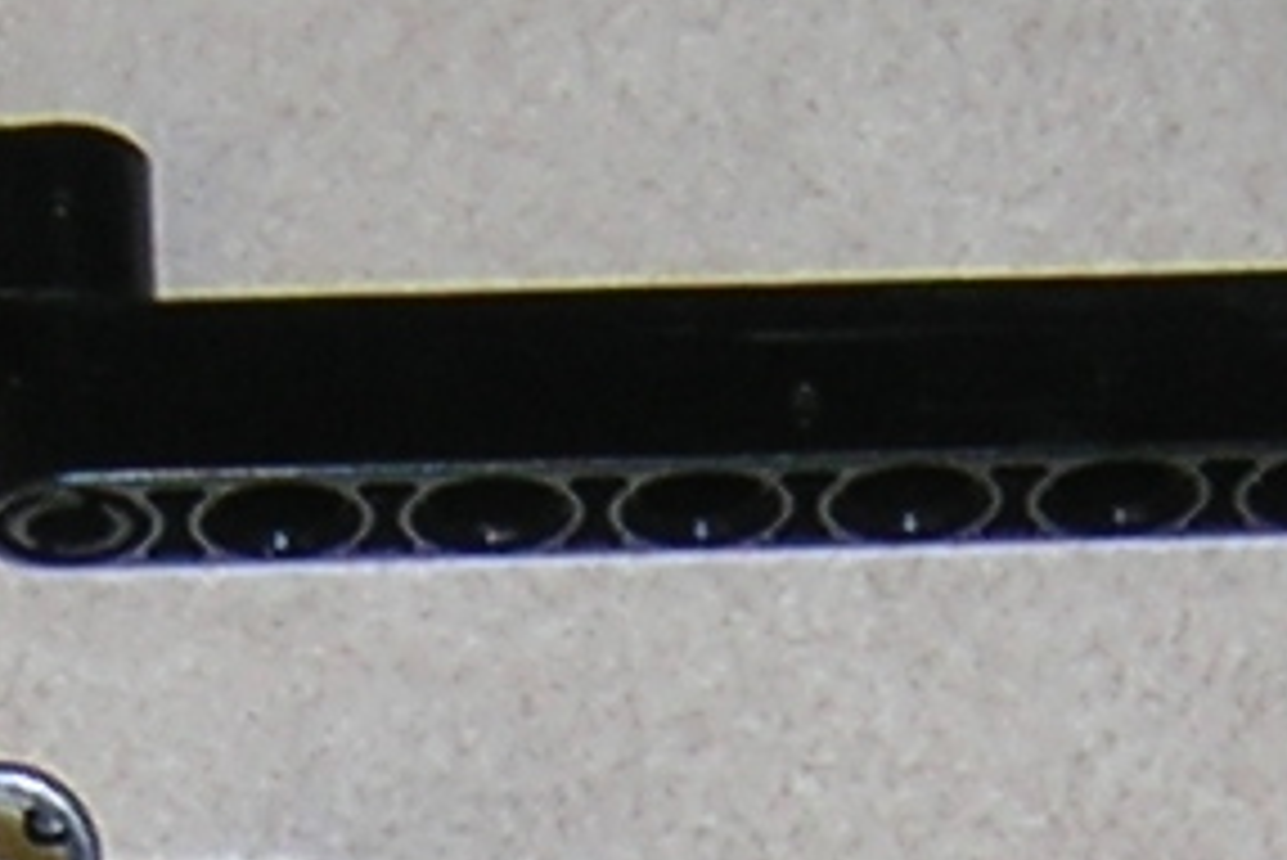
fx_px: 9764
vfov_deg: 5.0
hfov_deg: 7.5
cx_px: 572
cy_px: 1387
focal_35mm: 273
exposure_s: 1/60.1
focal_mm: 6.1
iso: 100
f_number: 2.9
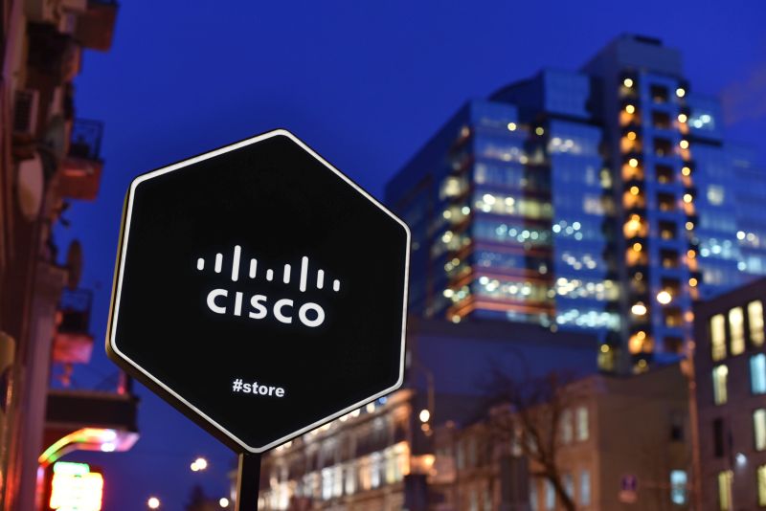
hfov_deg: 39.6
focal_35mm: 50
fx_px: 1064
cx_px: 383
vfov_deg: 27.0
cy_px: 256
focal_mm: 50
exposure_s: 1/80
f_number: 3.2
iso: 1600
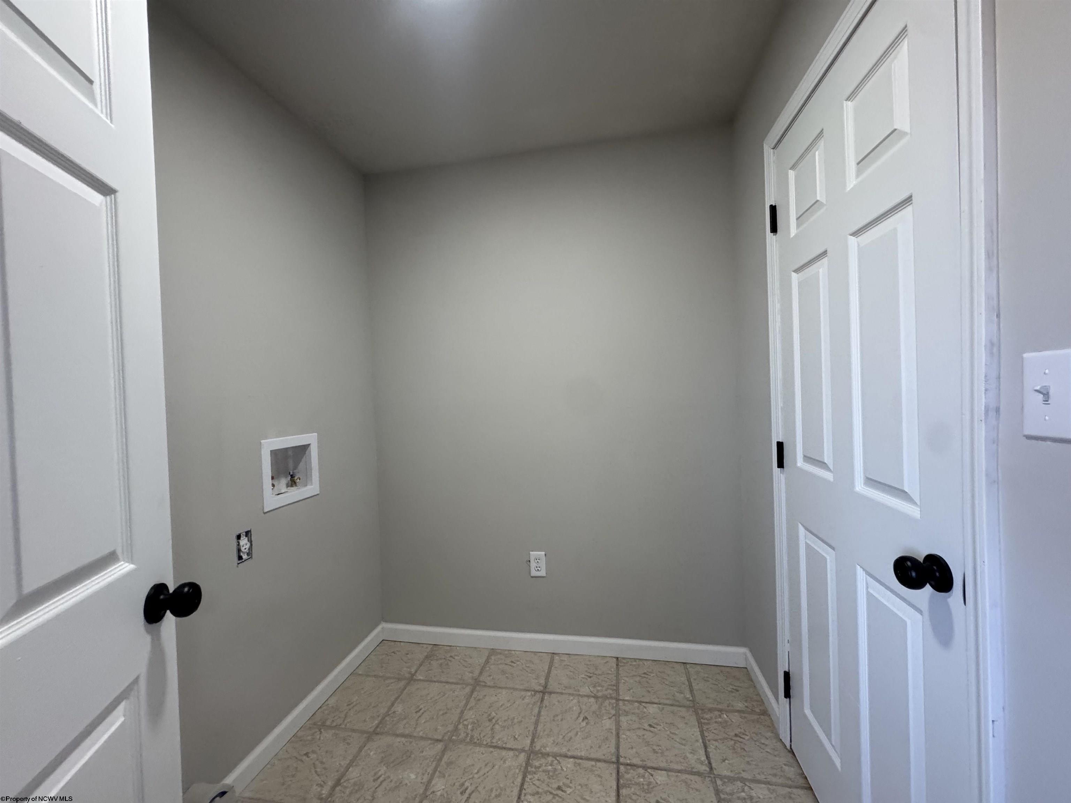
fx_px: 433
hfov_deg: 102.1
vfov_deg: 85.7
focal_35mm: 14
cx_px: 536
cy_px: 402
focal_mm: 2.22
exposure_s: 1/120
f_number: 2.2
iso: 250
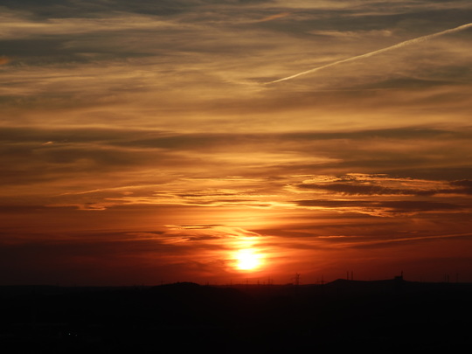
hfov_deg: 14.1
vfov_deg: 10.6
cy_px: 177
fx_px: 1909
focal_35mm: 140
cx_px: 236
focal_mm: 25.1
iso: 80
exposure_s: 1/500
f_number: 5.4
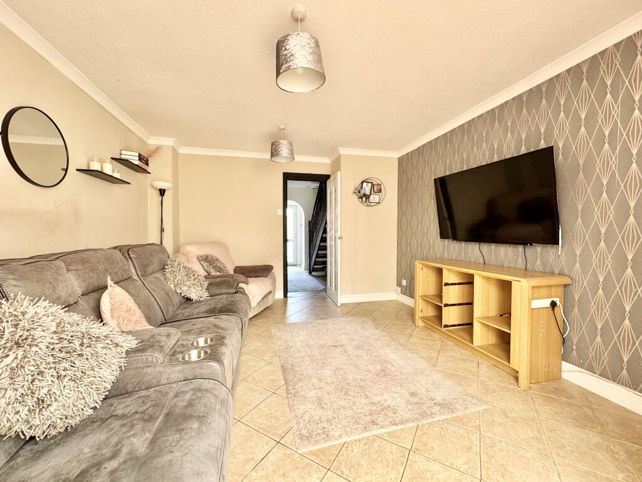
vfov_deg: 85.7
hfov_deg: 102.1
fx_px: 260
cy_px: 241
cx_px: 321
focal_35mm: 14
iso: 200
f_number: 2.2
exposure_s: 1/99
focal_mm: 2.22
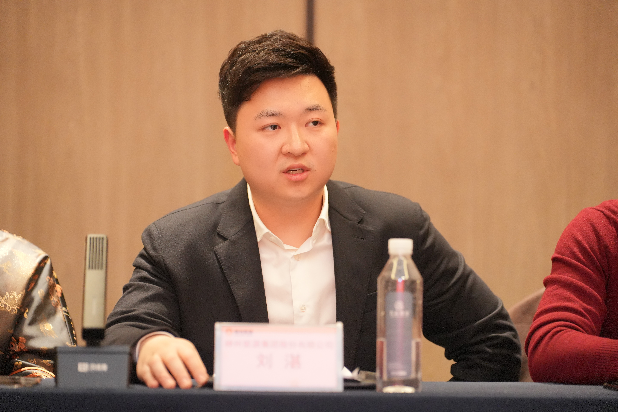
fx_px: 1991
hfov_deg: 17.6
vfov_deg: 11.8
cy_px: 206
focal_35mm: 116
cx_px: 309
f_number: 2.8
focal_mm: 116
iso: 6400
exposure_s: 1/160
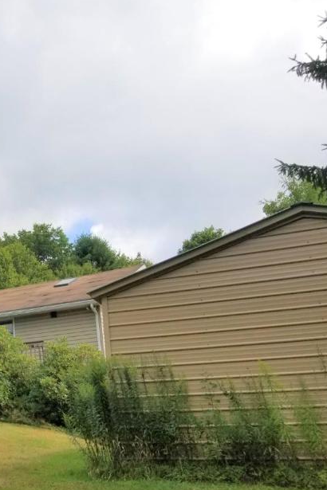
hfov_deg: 26.7
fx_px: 613
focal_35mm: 45
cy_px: 252
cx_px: -61
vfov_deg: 43.6
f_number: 1.7
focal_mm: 4.25
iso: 50
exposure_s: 1/3032
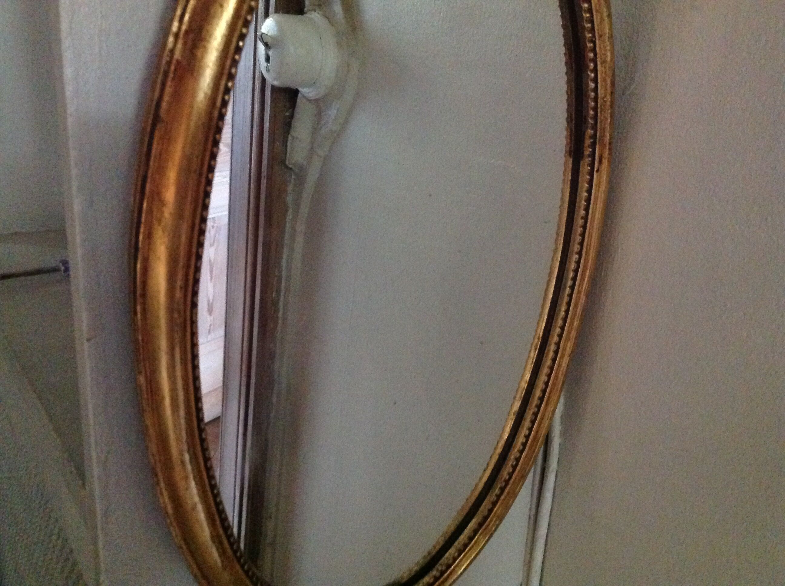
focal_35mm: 35
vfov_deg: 40.6
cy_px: 293
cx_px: 392
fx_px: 793
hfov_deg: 52.7
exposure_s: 1/15
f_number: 2.4
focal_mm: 4.28
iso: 800
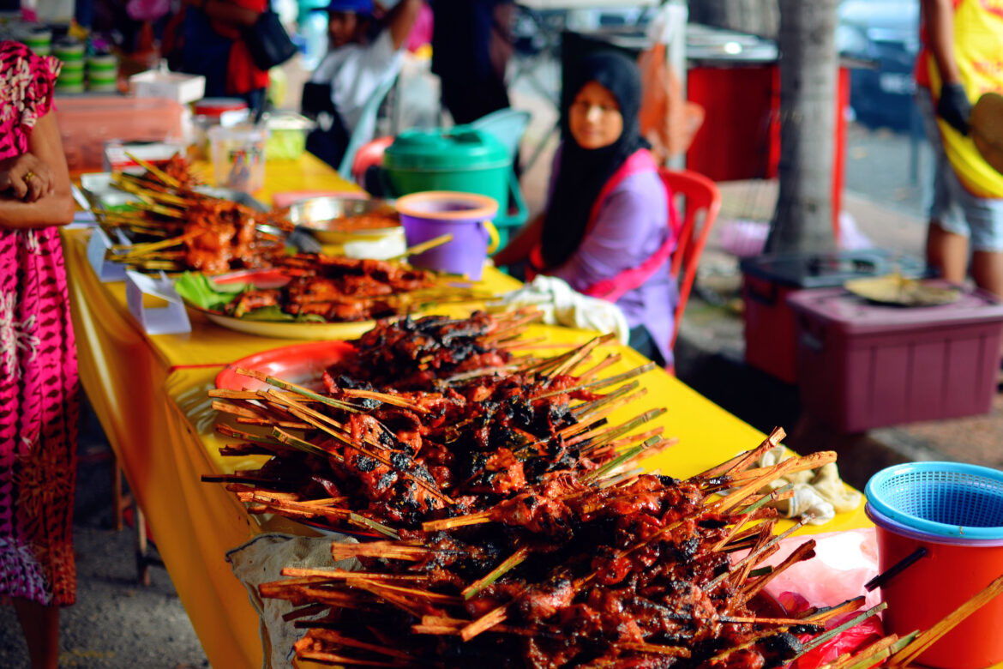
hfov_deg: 37.9
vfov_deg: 25.8
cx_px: 502
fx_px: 1463
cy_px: 334
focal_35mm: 52
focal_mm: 35
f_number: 1.8
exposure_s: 1/125
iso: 100
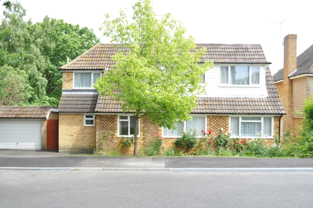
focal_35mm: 33
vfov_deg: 39.9
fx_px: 287
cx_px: 156
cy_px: 104
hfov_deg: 57.3
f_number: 5.6
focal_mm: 22
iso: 200
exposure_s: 1/125
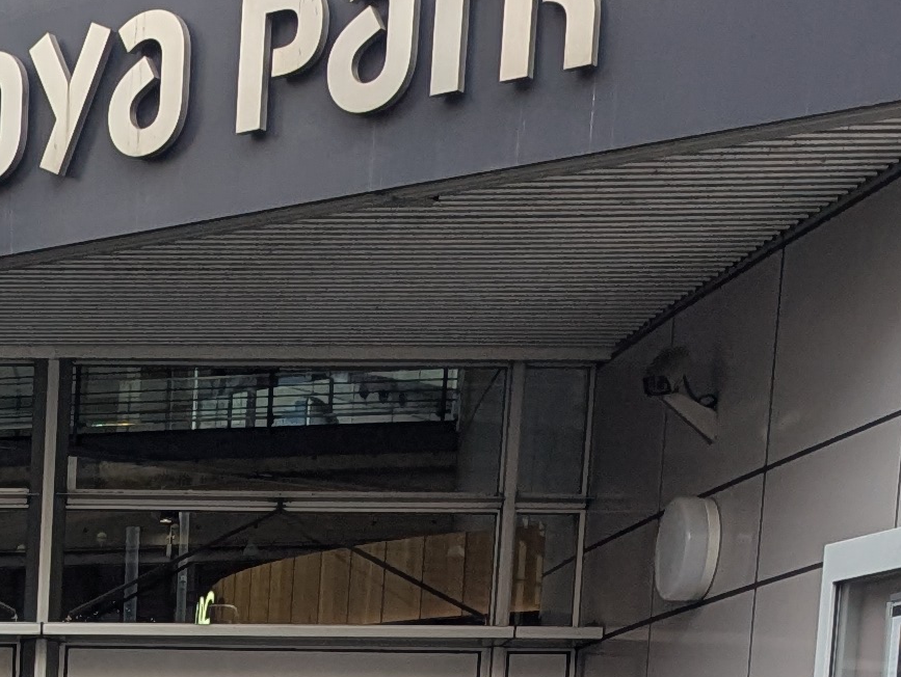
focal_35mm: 113
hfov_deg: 16.4
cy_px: 1356
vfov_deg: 11.8
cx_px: -309
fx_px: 2944
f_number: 1.85
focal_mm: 6.81
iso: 49
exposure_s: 1/583
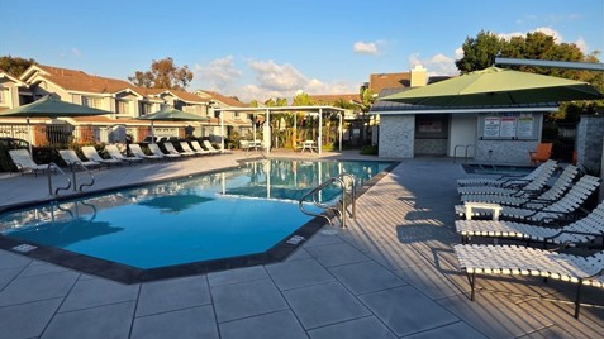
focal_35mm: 19
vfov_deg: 58.3
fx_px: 304
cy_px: 166
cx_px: 301
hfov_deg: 89.6
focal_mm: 2.2
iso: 40
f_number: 1.9
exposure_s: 1/1090
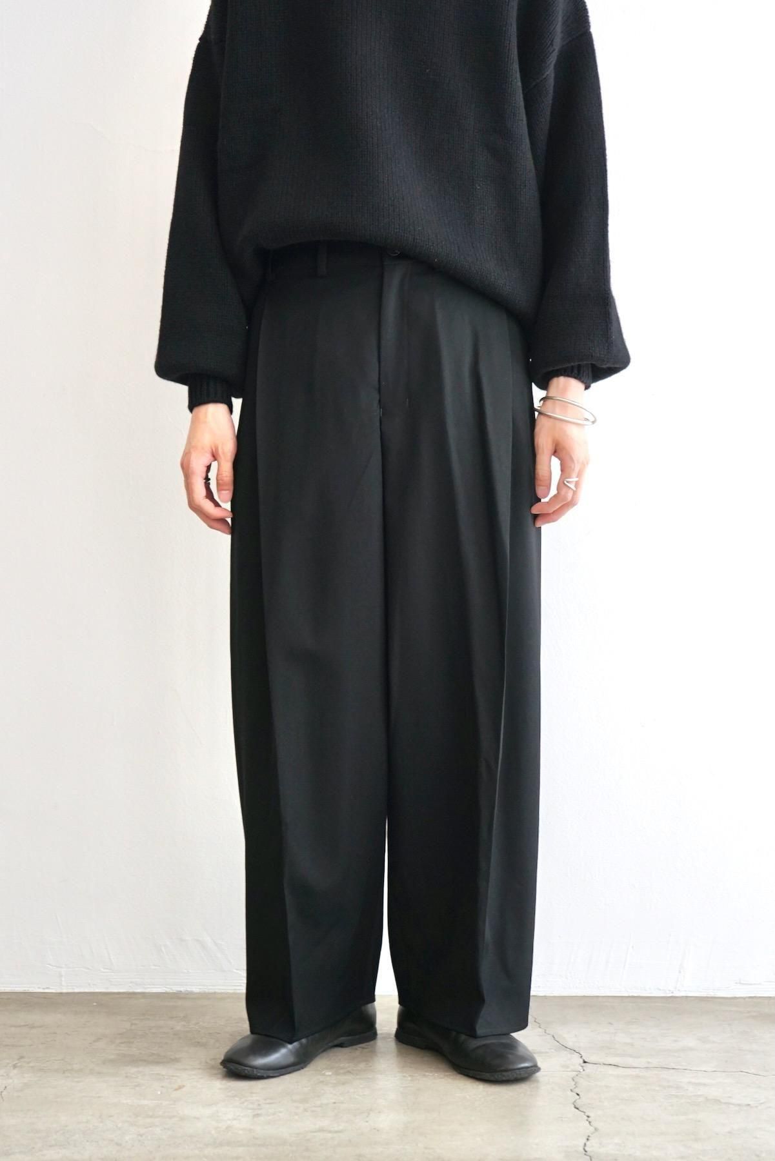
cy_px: 580
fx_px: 1710
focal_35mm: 53
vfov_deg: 37.5
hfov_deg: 25.5
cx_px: 388
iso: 640
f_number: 5
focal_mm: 53
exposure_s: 1/60
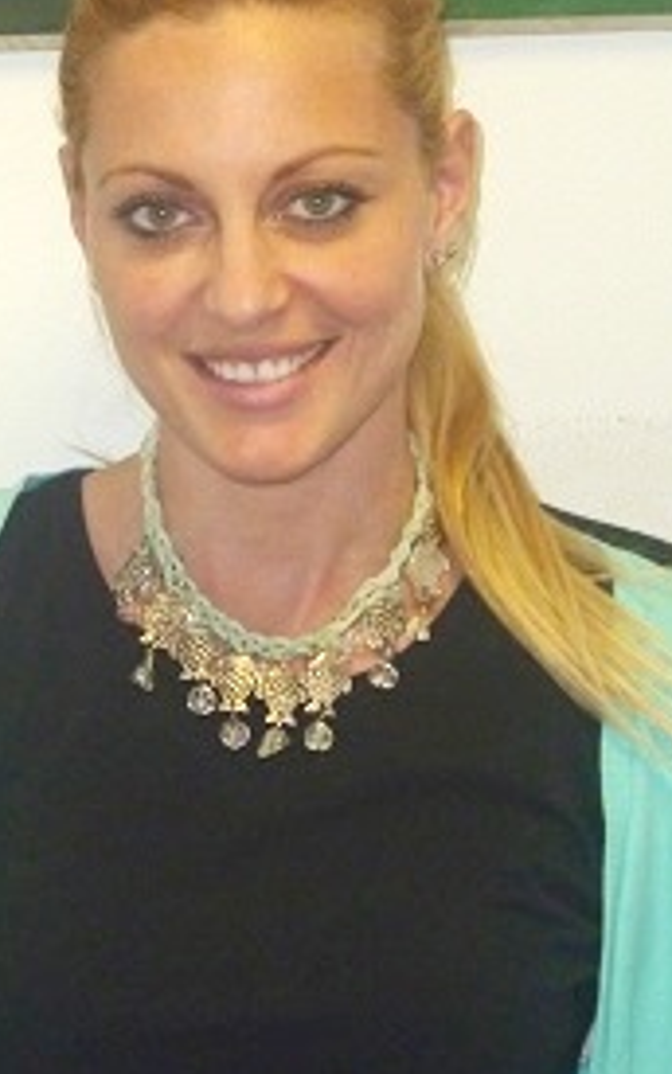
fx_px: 3954
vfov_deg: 15.5
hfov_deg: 9.7
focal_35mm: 135
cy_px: 469
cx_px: 84
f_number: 5
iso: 400
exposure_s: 1/60
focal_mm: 12.5
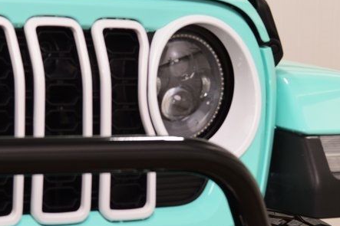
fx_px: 2030
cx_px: 71
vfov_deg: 6.4
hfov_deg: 9.6
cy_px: 131
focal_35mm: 215
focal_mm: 62
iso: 500
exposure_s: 1/30
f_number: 7.1
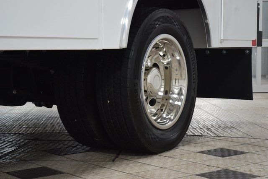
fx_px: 558
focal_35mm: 75
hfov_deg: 27.0
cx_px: 134
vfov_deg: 18.2
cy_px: 90
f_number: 4.5
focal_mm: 50
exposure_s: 1/60
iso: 1600
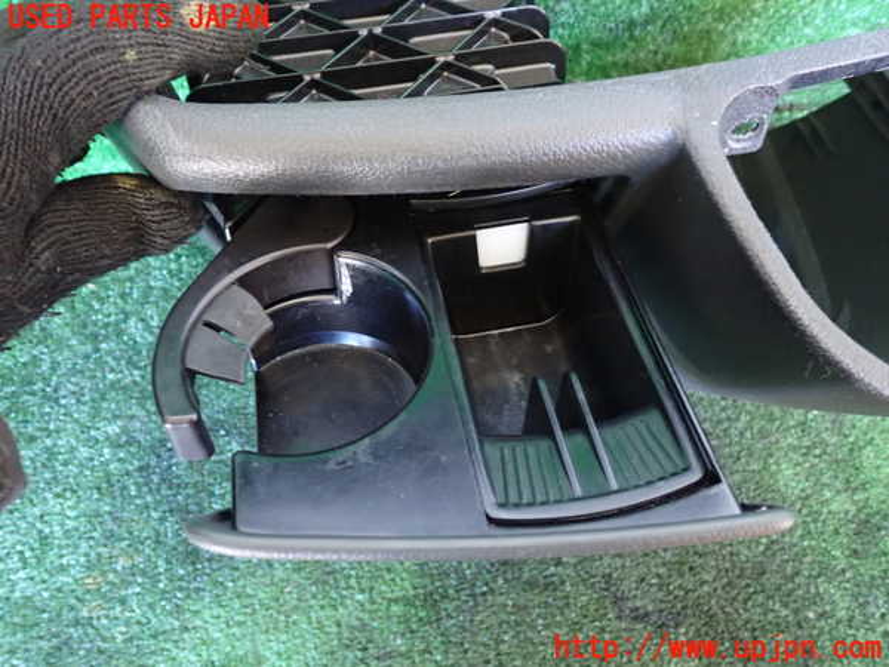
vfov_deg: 46.8
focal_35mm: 30
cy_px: 334
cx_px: 444
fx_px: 770
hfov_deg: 60.0
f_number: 2.3
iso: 800
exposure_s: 1/20
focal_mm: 5.4
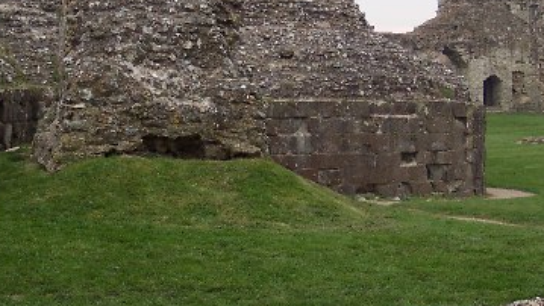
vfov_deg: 16.8
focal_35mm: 71
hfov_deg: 29.5
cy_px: 39
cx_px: 368
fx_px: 1024
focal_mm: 8
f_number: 2.8
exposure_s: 1/500
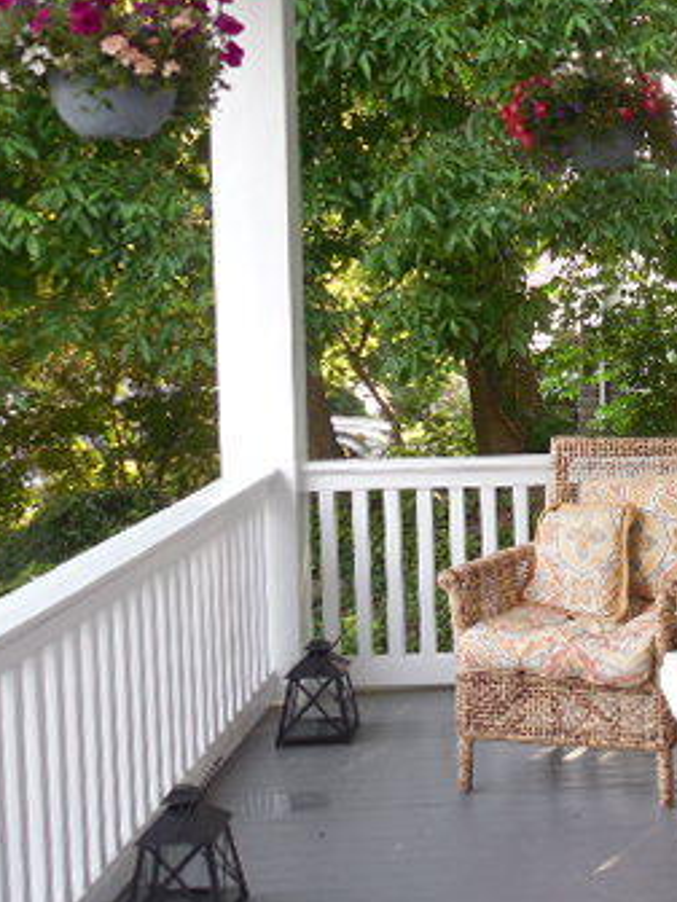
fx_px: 1539
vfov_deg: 32.6
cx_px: 736
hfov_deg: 23.4
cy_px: 349
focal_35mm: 59
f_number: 3.6
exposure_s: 1/60
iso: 125
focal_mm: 5.6
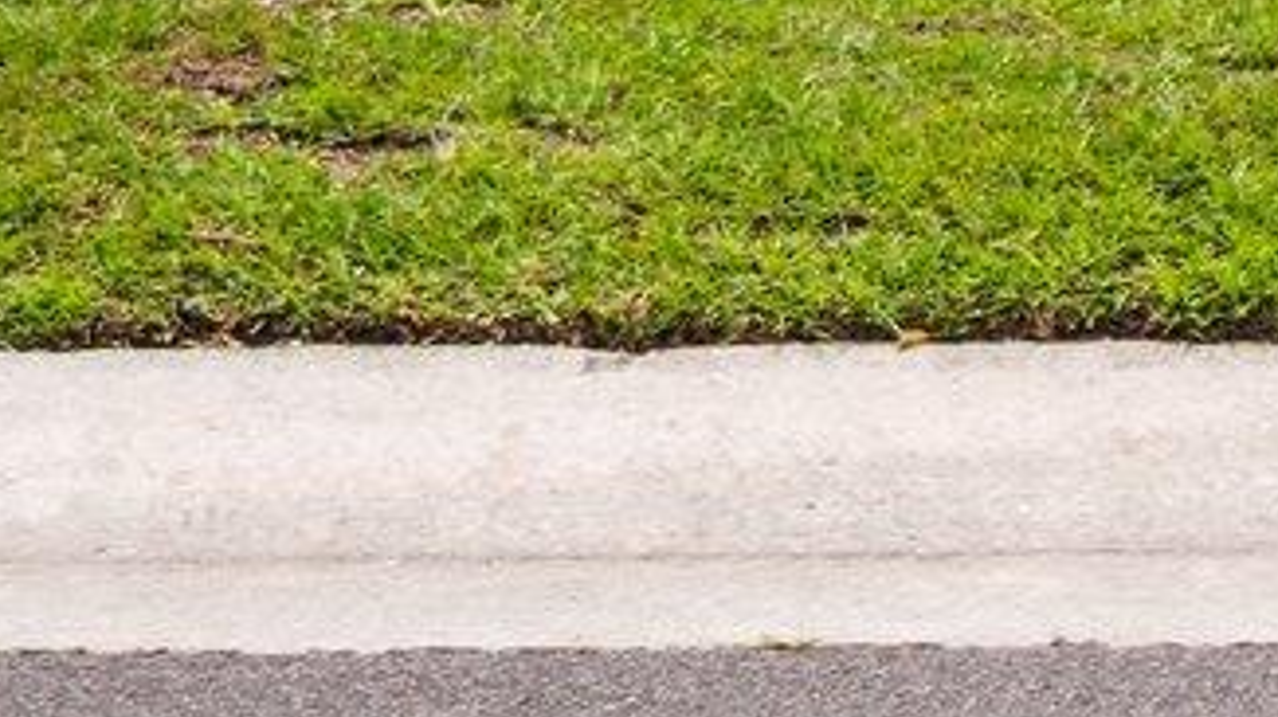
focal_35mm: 217
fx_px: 7350
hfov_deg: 9.9
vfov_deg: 5.2
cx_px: 984
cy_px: -1722
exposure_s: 1/1250
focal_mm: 33
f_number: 4
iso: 250
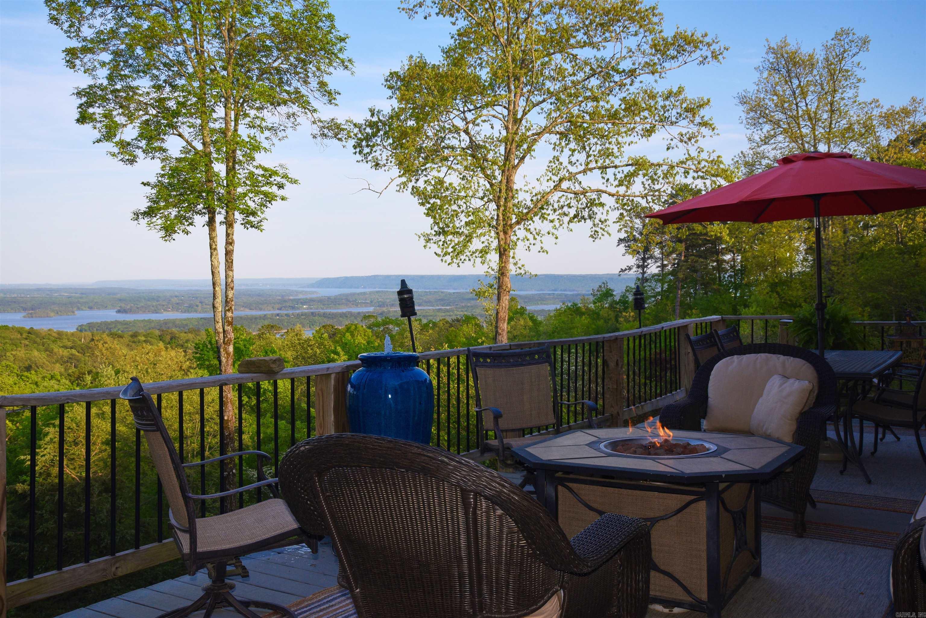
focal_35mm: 35
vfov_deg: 37.9
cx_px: 463
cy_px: 309
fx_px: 900
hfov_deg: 54.4
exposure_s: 1/200
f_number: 13
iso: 320
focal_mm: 35
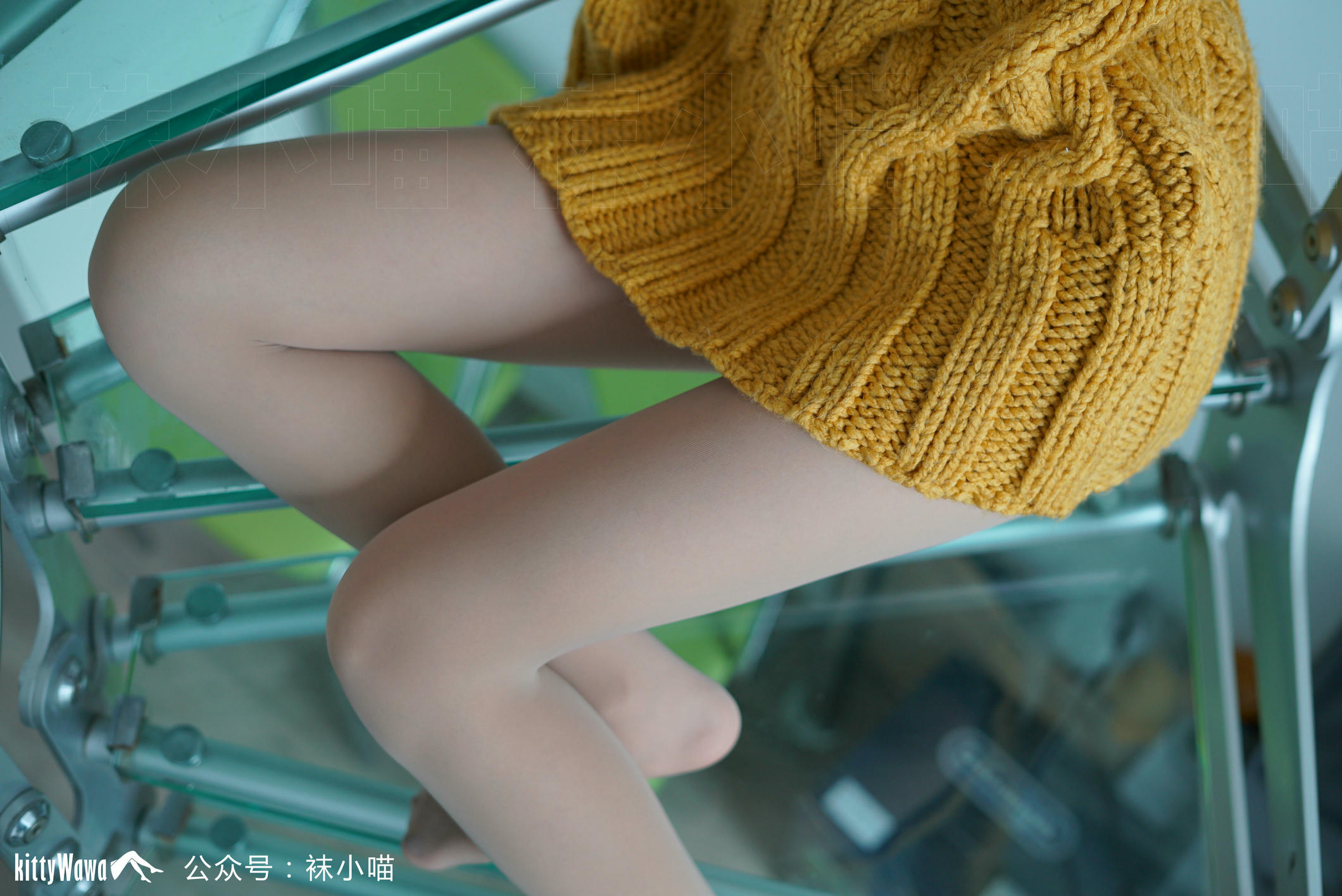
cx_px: 671
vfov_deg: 27.0
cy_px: 448
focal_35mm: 50
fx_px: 1865
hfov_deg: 39.6
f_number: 2.8
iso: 250
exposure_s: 1/60
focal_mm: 50
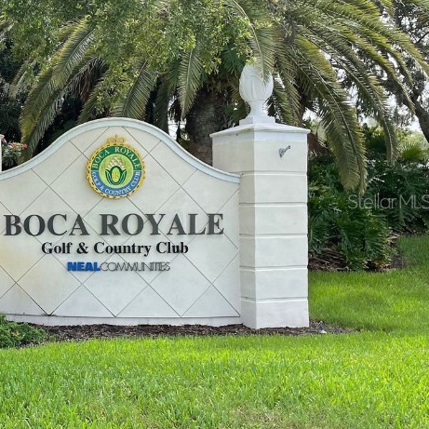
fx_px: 715
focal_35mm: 51
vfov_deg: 33.4
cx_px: -41
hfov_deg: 30.0
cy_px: 201
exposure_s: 1/895
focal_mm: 4.2
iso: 32
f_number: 1.6
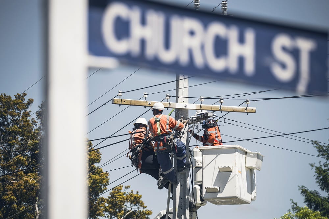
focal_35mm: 200
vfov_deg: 6.9
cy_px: 110
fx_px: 1827
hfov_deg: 10.3
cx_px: 164
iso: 200
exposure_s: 1/2500
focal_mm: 200
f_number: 5.6
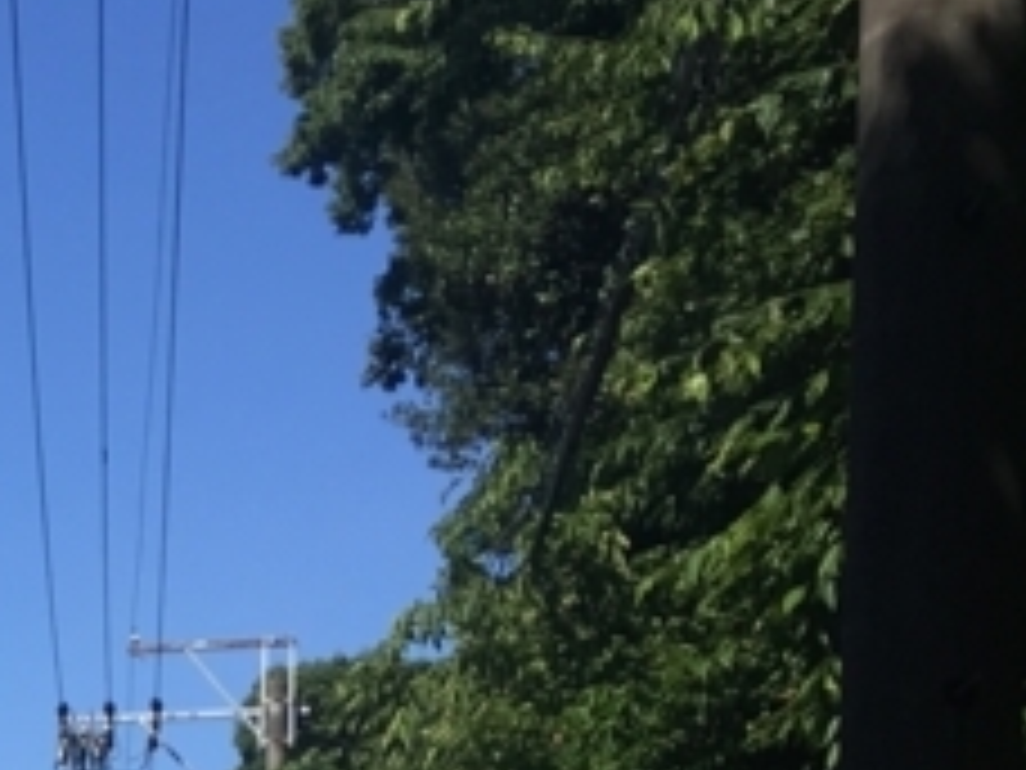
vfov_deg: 10.5
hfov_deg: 13.7
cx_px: -788
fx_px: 3853
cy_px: 1522
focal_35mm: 130
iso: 25
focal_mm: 4.15
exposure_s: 1/916
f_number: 2.2
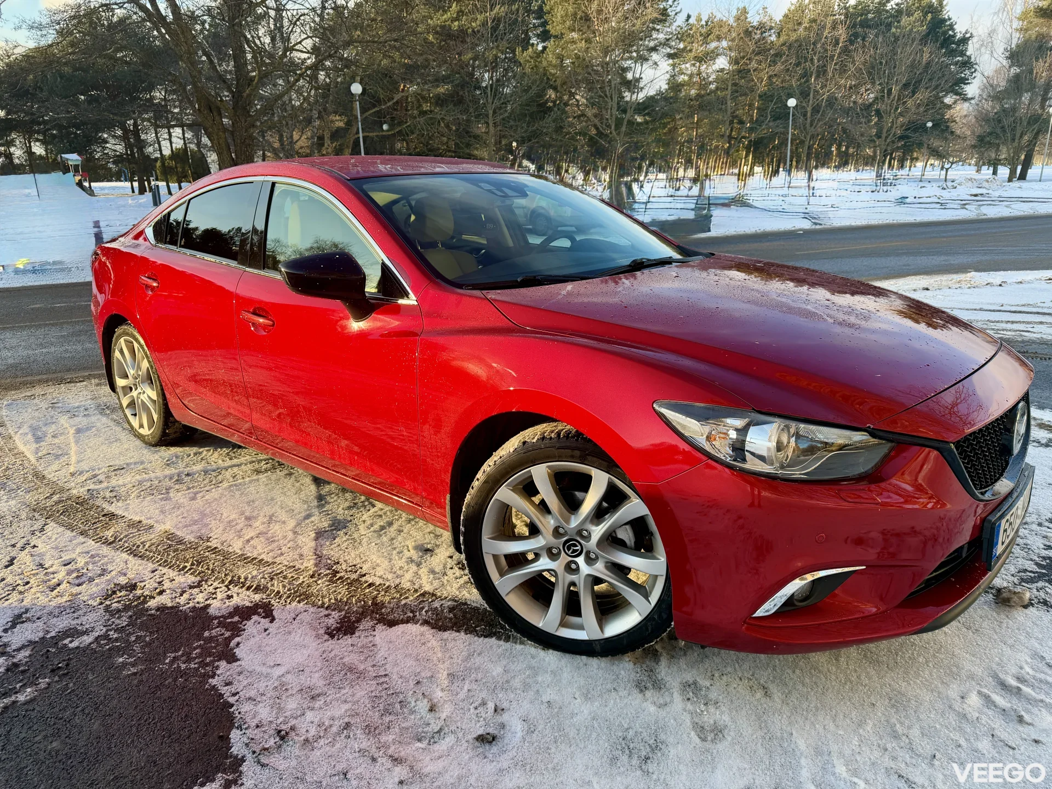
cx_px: 526
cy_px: 394
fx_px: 729
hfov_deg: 71.6
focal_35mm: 24
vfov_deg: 56.8
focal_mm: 6.76
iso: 80
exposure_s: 1/649
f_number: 1.78
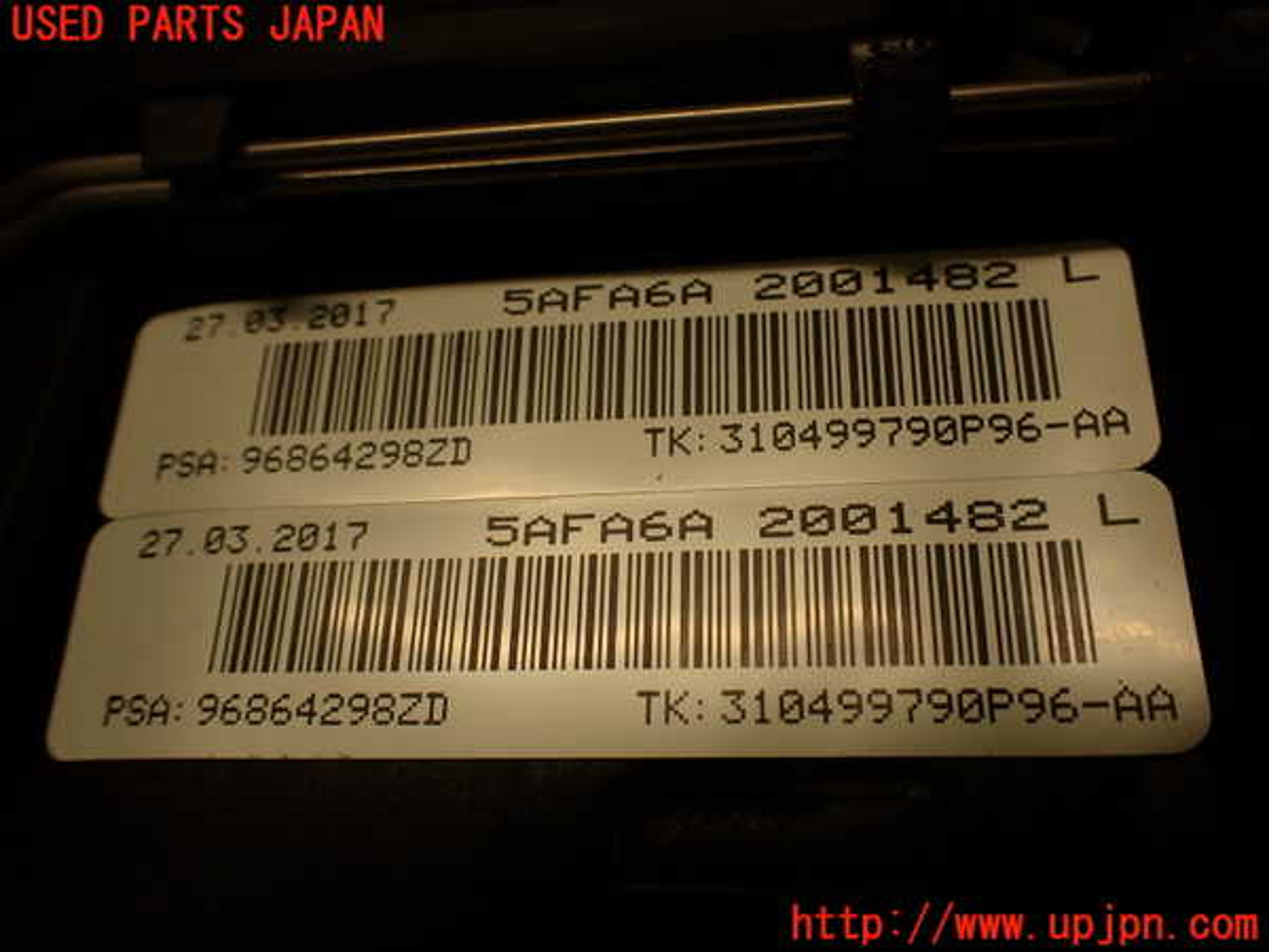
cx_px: 634
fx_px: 1100
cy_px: 476
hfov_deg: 60.0
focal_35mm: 30
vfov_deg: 46.8
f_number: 3.2
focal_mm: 5.4
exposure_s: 1/60
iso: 100
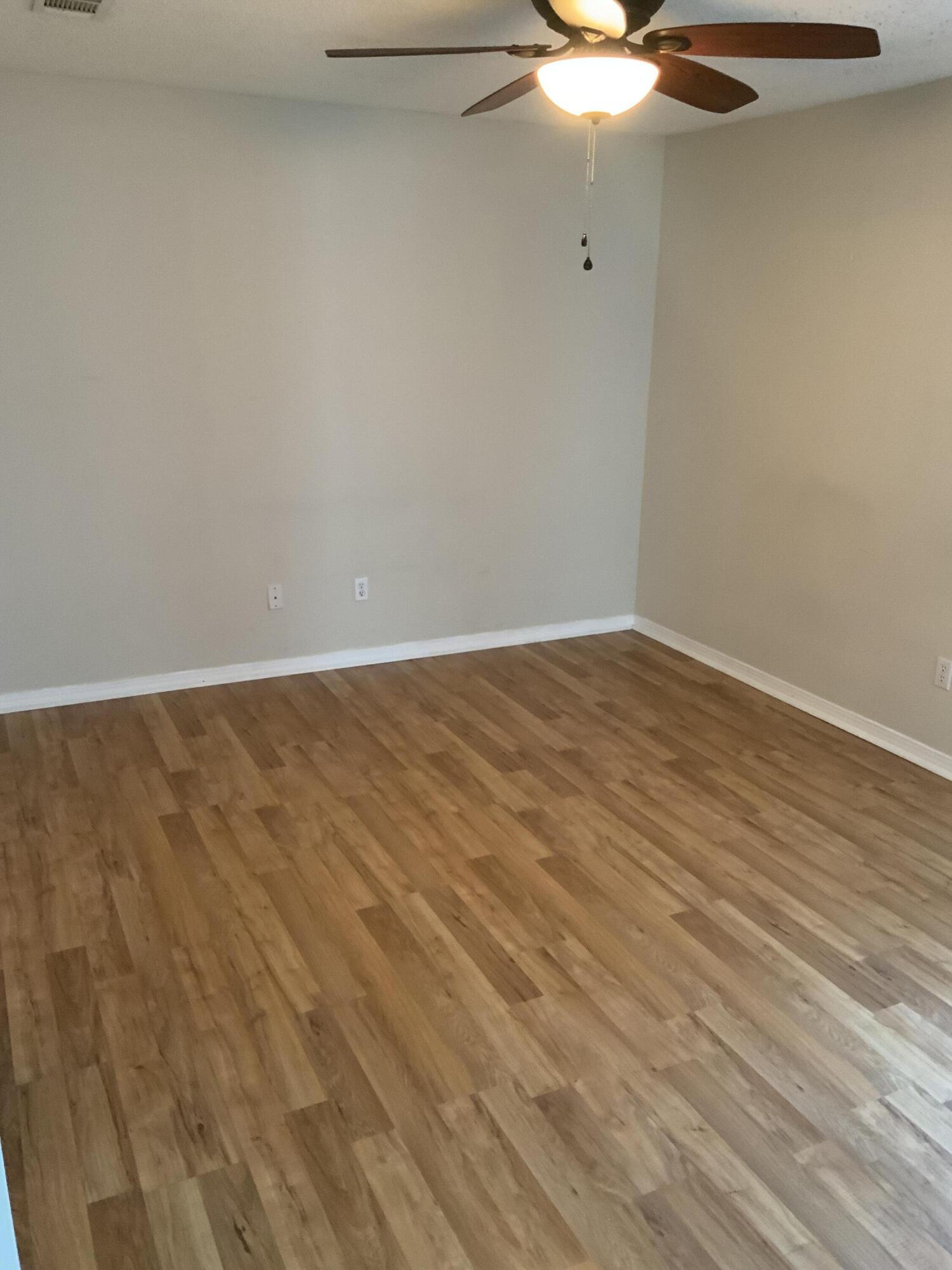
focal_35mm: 29
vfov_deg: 61.7
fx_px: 1063
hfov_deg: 48.2
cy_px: 635
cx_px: 476
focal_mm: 3
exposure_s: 1/40
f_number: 1.8
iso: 200
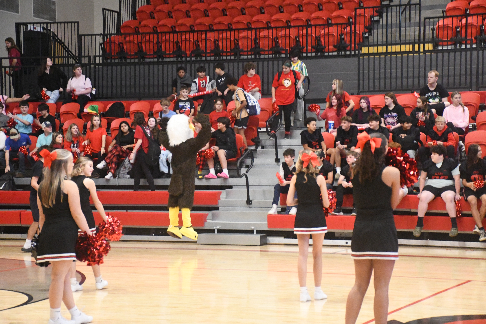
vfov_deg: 15.2
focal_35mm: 90
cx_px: 243
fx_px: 1215
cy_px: 162
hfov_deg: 22.6
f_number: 5
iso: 12800
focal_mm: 60
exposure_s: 1/320
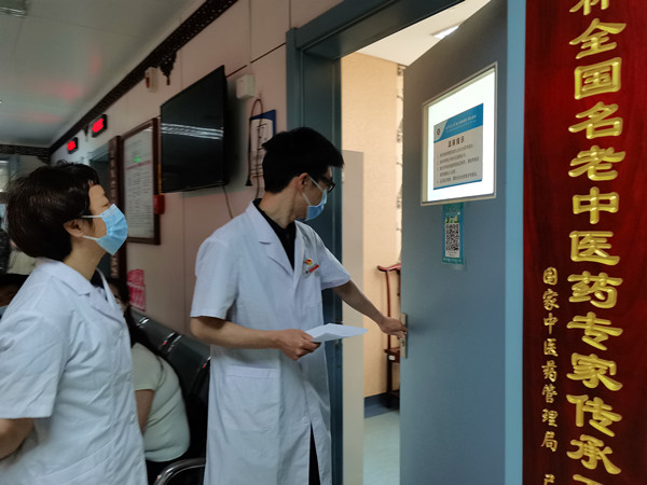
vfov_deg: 51.4
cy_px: 242
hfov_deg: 65.3
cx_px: 324
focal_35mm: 27
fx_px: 505
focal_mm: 4.94
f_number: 1.9
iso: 200
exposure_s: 1/36
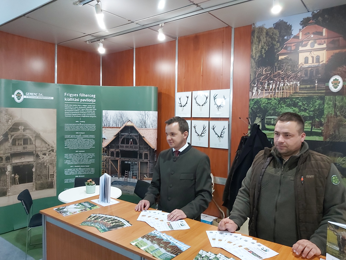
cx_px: 173
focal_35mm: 26
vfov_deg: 53.1
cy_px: 130
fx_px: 260
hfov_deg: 67.3
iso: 250
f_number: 1.7
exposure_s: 1/50
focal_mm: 3.92
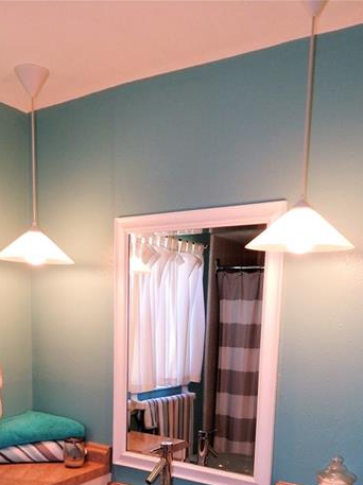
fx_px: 518
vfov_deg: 46.7
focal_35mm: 37
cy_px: 406
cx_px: 168
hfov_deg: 38.6
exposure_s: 1/30
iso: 160
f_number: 3
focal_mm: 4
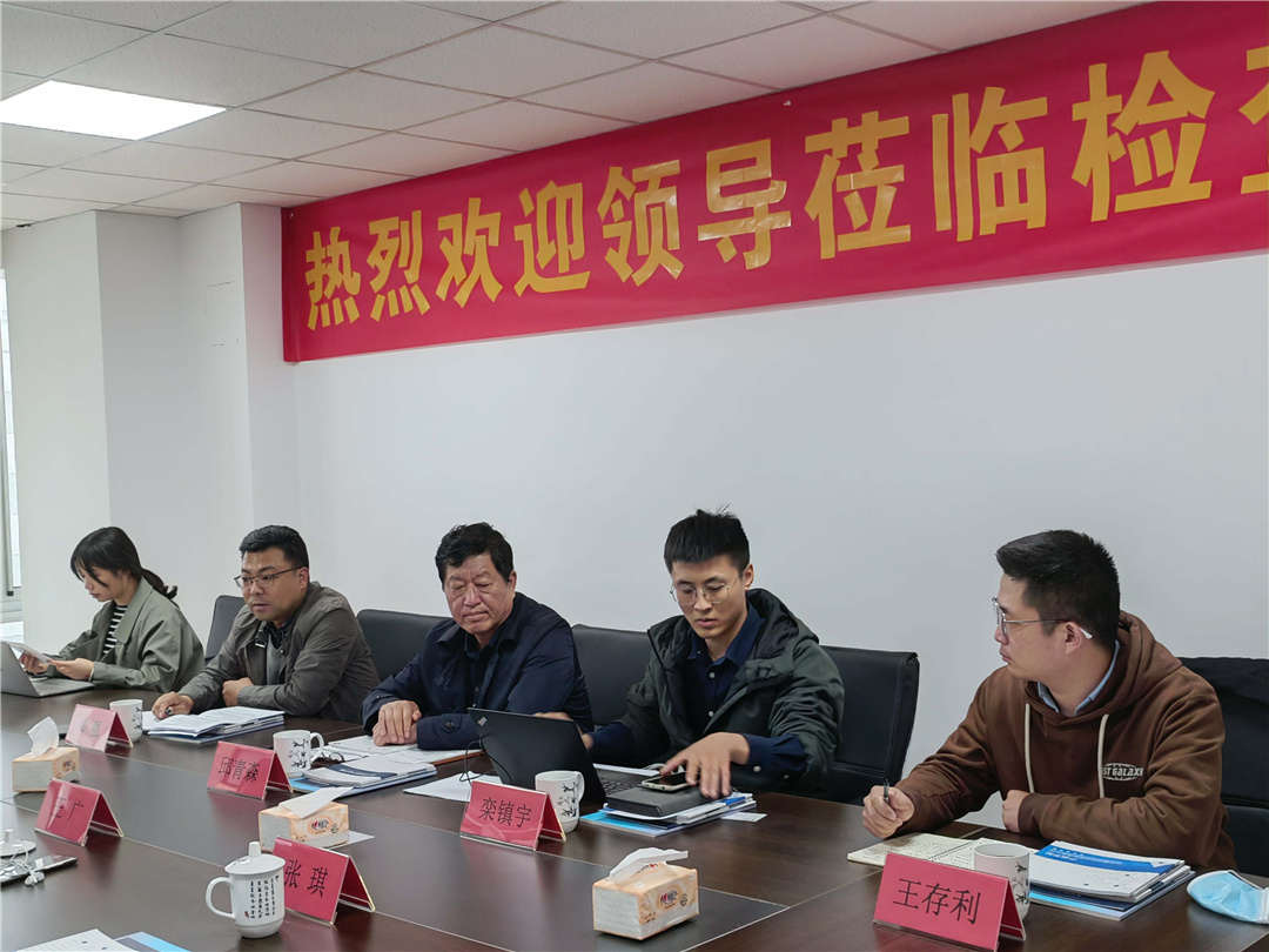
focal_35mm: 41
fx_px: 1503
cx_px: 634
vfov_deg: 35.1
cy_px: 476
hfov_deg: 45.8
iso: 446
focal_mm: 5.52
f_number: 1.9
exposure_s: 1/50
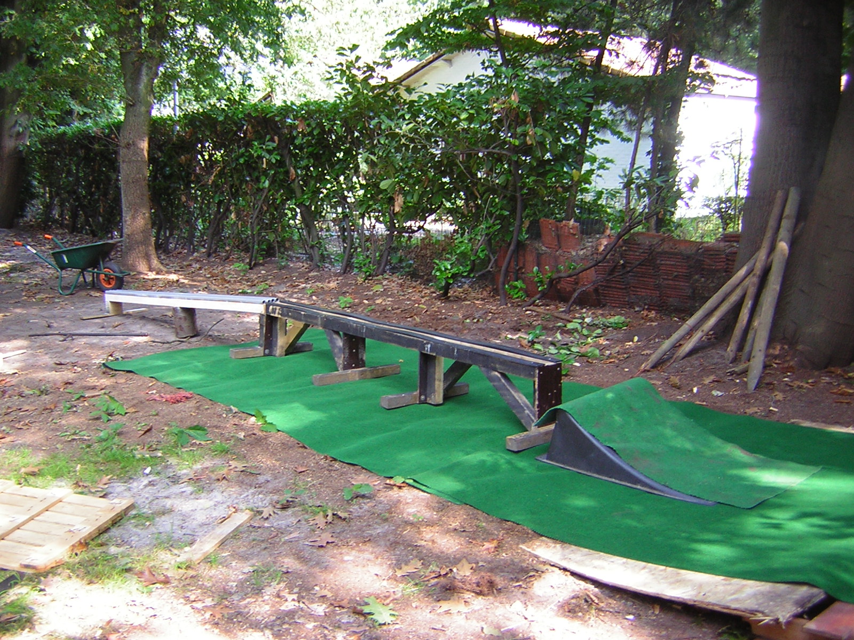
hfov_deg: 51.4
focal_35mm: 36
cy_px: 320
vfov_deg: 39.7
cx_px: 427
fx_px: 888
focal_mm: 4.7
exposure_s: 1/36.8
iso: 50
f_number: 2.6
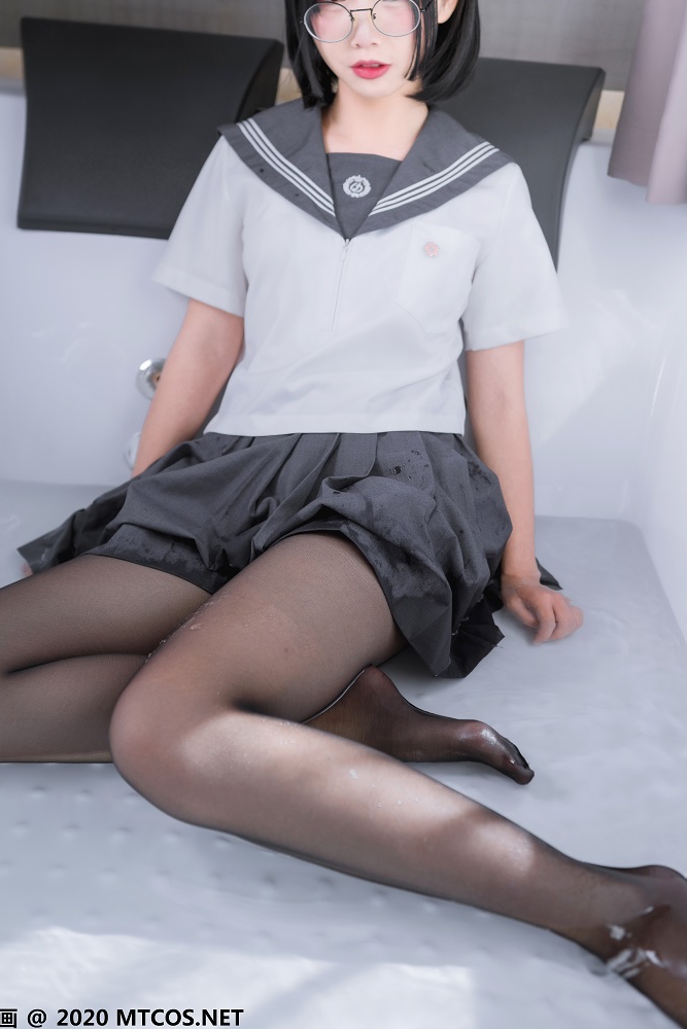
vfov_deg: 46.2
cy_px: 417
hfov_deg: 31.9
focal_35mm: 42
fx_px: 1202
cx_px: 341
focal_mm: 35
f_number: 2.8
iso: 100
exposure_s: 1/60
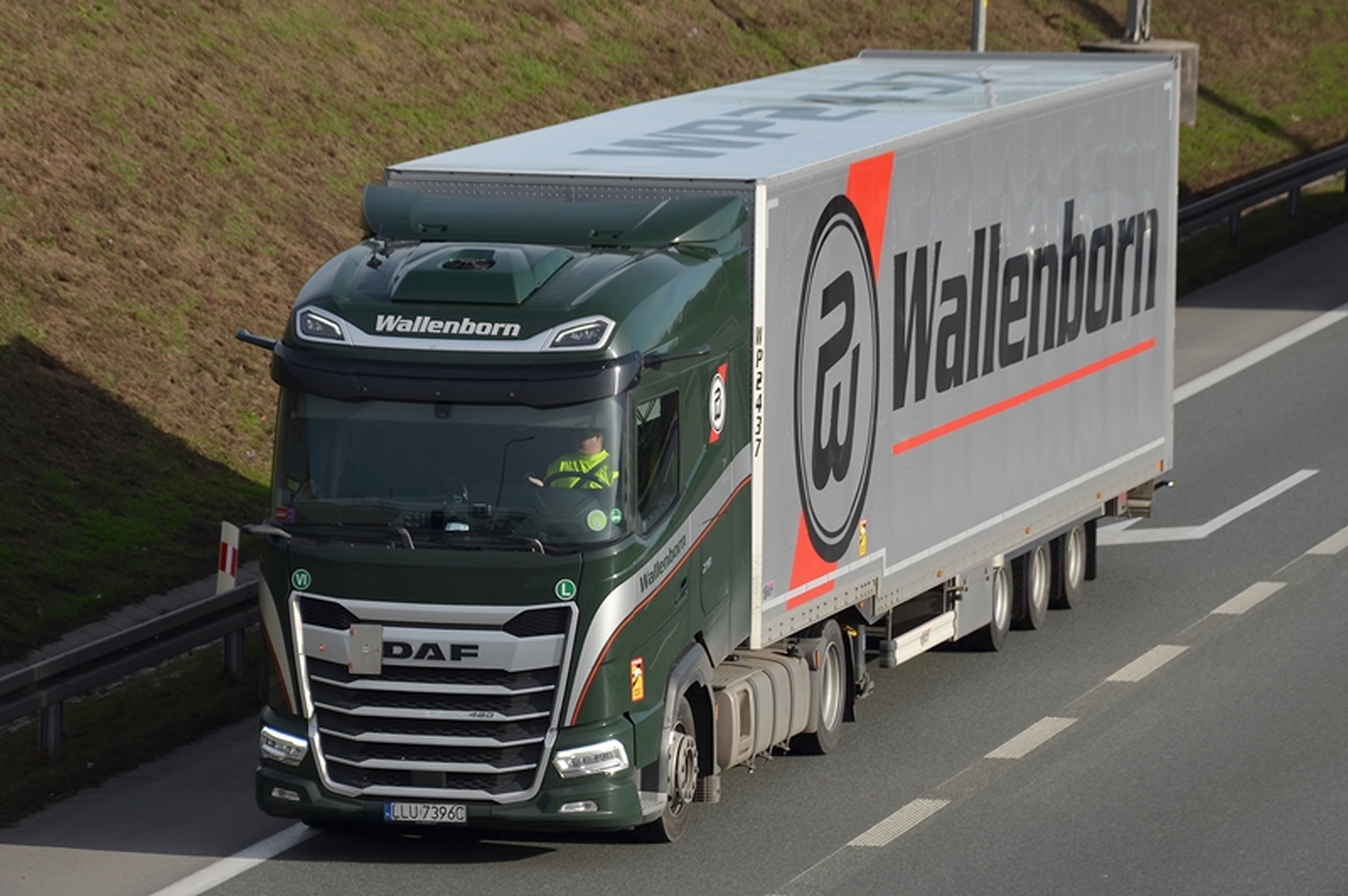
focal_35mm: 158
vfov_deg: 8.7
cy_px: 448
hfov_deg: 13.1
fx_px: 5893
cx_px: 674
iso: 100
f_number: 5.6
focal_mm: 105
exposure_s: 1/640
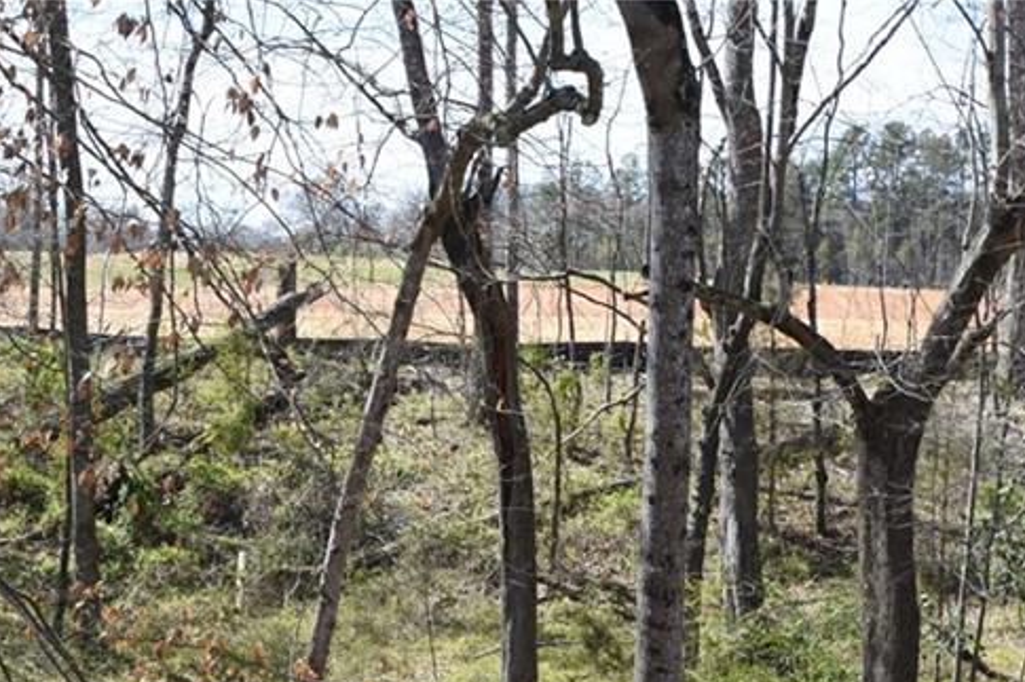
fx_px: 2163
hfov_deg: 26.1
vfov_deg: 17.4
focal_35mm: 76
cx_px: 194
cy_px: 718
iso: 100
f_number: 6.3
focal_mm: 24
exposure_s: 1/160
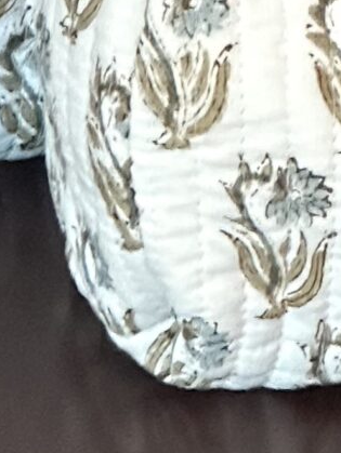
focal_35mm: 470
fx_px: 6164
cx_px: 66
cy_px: -75
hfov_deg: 3.2
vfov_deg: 4.2
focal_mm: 9
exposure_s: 1/34
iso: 1000
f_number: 2.8
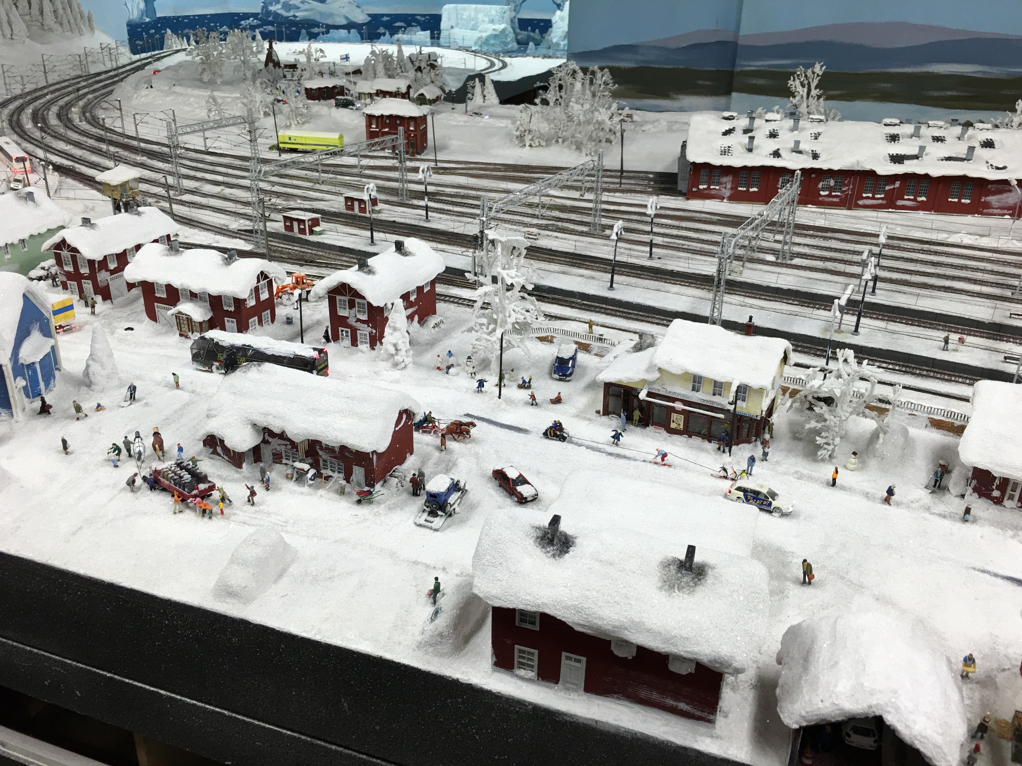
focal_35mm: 29
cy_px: 383
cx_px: 511
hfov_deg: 61.7
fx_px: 856
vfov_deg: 48.2
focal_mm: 4.15
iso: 32
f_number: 2.2
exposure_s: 1/33
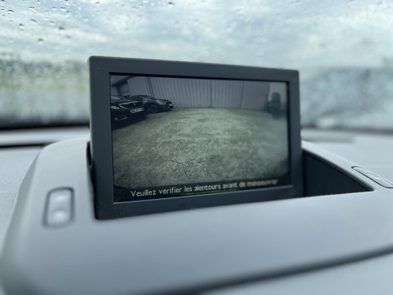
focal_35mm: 26
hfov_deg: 67.3
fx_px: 295
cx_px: 196
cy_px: 148
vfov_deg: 53.1
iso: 50
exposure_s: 1/906
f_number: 1.6
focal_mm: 5.1
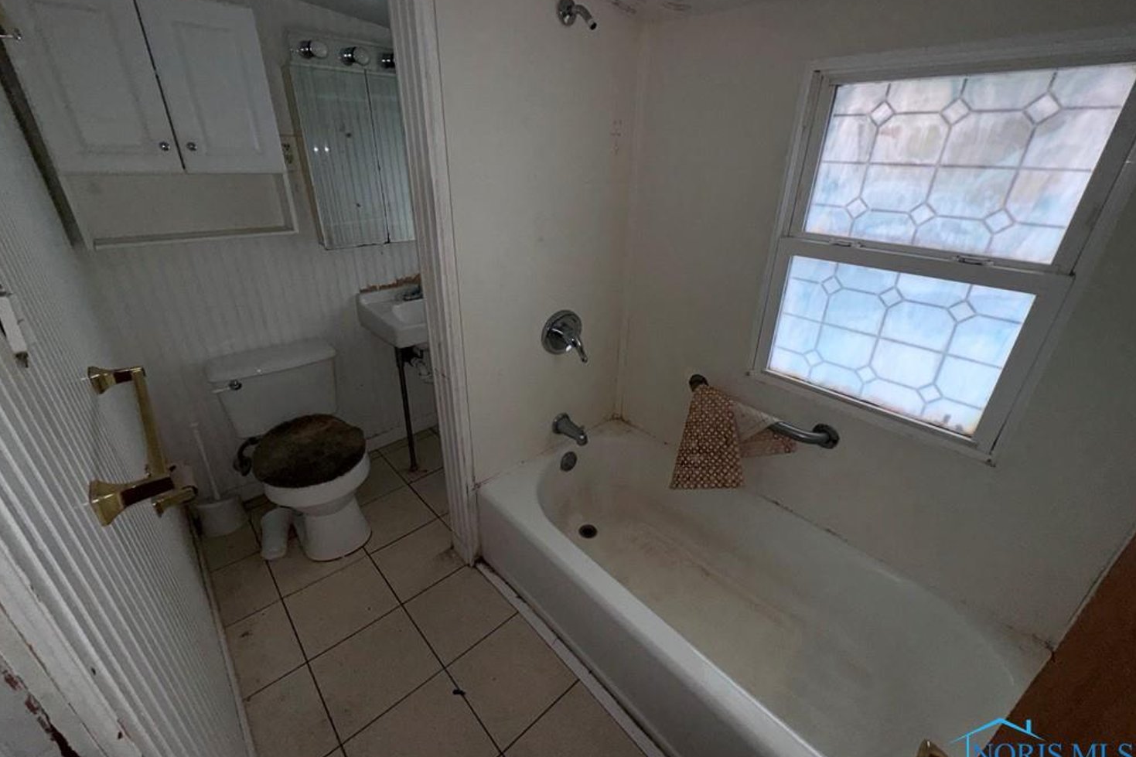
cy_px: 366
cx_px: 573
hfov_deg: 100.4
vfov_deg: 77.3
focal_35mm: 15
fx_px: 473
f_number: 2.2
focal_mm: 2.22
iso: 50
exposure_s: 1/122
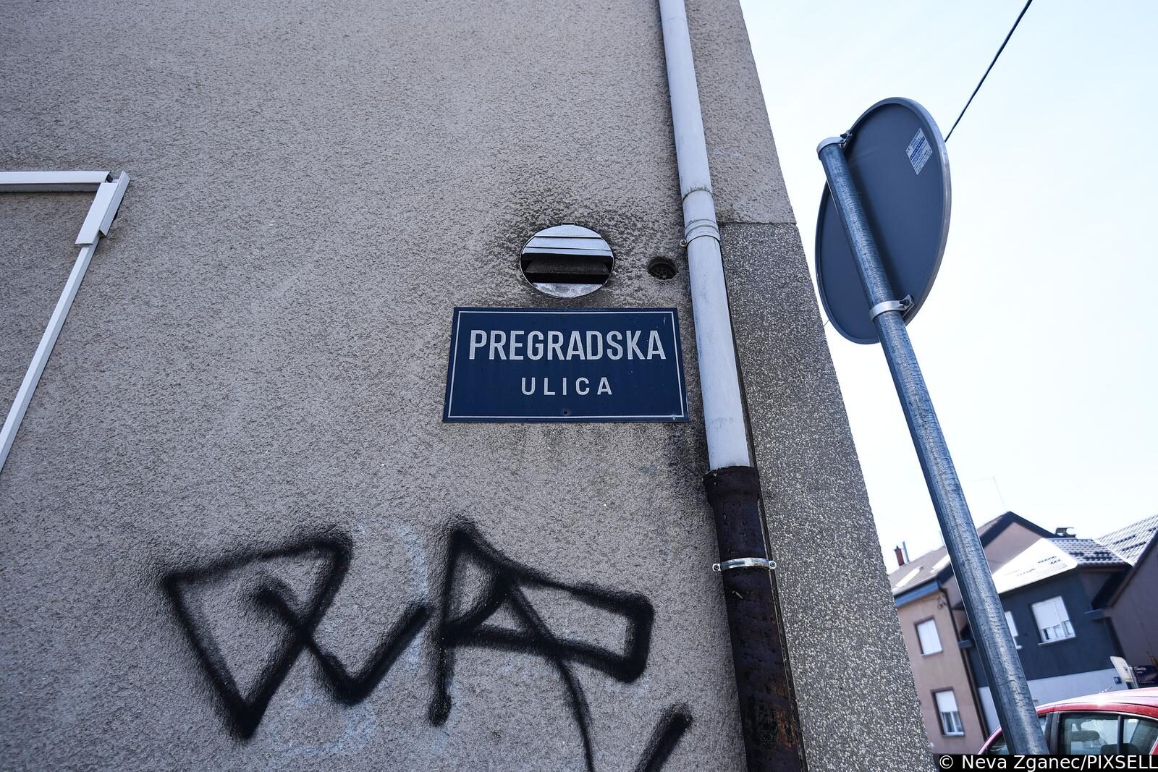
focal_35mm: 19
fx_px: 611
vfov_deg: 64.6
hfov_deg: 86.9
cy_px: 386
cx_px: 579
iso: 200
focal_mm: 19
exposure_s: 1/800
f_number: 4.5
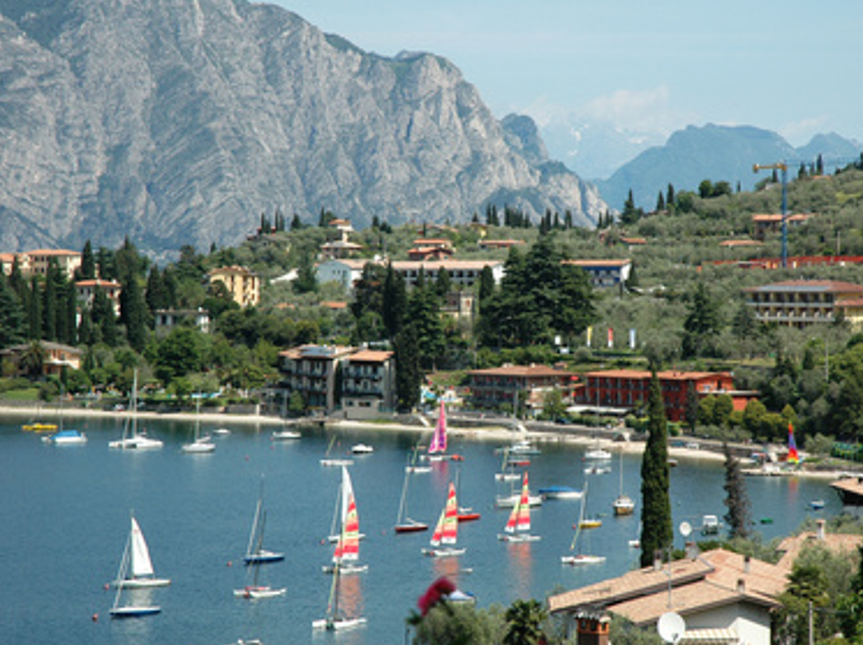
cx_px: 487
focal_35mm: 115
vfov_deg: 12.9
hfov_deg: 17.1
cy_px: 321
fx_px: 2864
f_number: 9
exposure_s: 1/320
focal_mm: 70
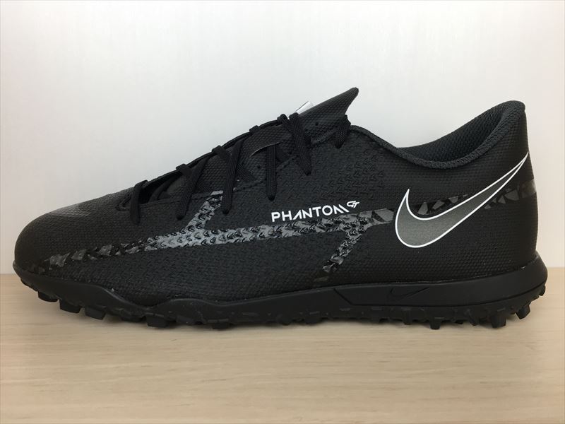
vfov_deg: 48.2
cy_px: 212
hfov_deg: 61.7
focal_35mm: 29
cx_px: 282
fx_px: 473
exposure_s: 1/120
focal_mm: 4.15
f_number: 2.2
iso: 40
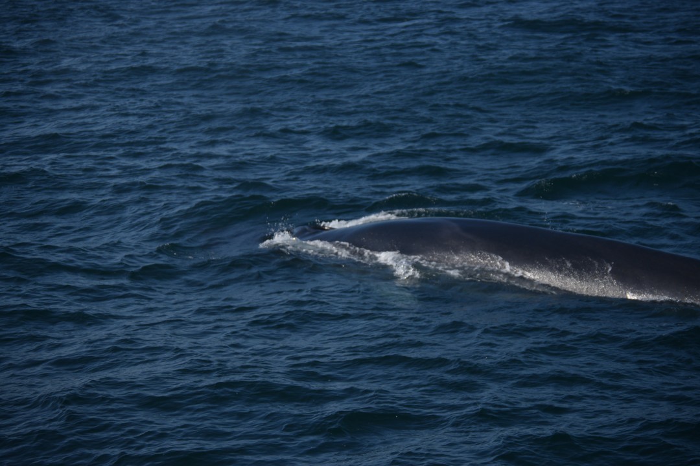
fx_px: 2625
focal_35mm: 135
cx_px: 350
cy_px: 233
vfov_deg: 10.2
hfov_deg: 15.2
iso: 200
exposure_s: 1/4000
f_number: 4.5
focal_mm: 90
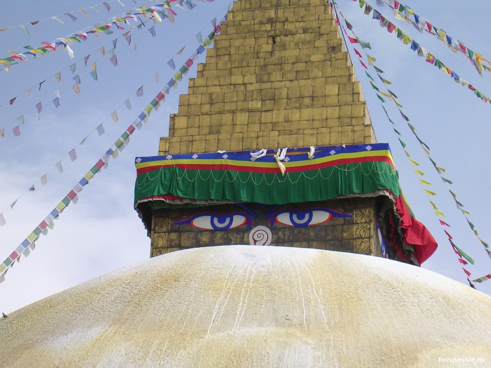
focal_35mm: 115
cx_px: 246
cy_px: 184
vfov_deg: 12.9
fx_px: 1631
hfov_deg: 17.1
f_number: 4.9
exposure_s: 1/417
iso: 100
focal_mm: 17.4
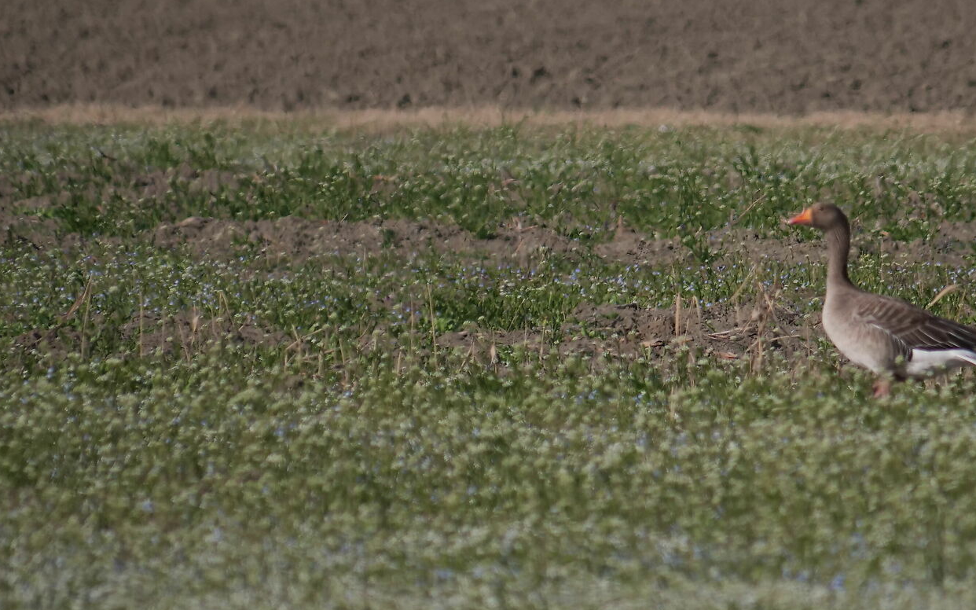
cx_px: 708
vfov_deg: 1.1
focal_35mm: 1229
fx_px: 32687
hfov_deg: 1.7
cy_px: 175
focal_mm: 300
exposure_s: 1/2500
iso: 320
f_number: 5.6
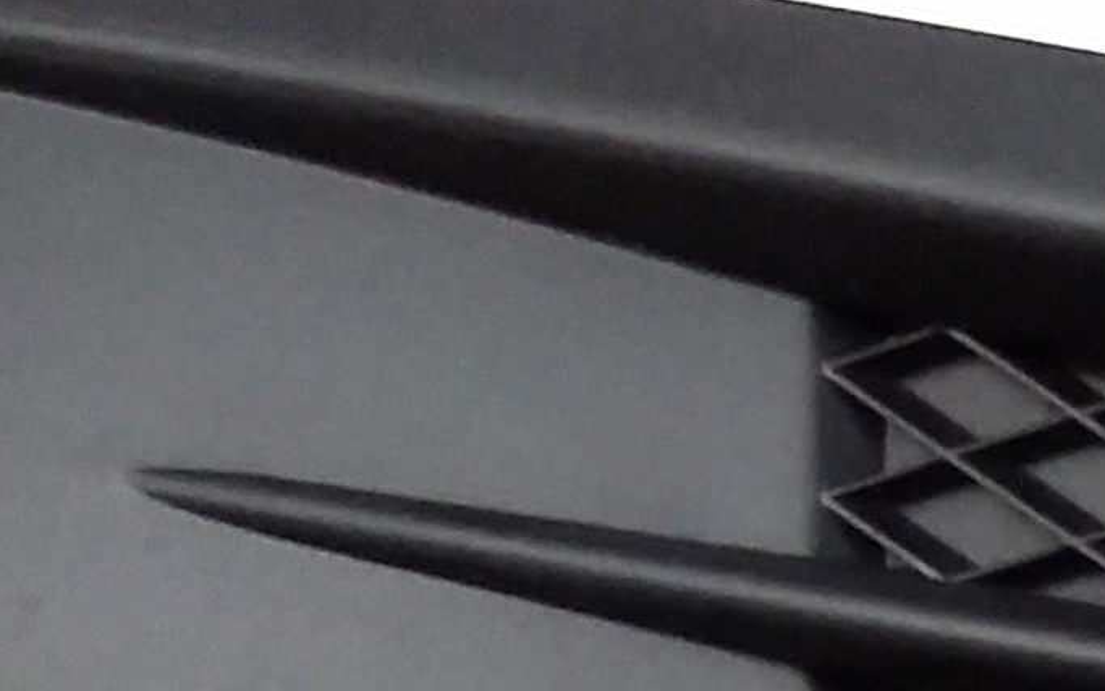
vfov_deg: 7.9
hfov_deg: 12.4
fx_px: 4879
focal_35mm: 162
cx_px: 1592
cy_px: 1198
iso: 250
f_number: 2.4
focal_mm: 3.4
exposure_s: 1/15
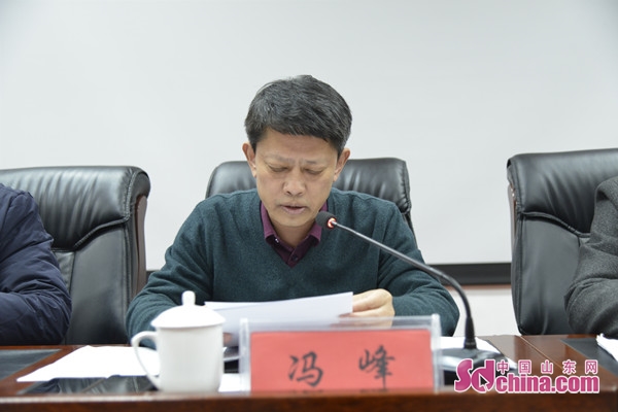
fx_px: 858
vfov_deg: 27.0
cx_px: 309
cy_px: 206
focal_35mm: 50
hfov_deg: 39.6
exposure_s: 1/50
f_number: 4
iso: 2000
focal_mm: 50
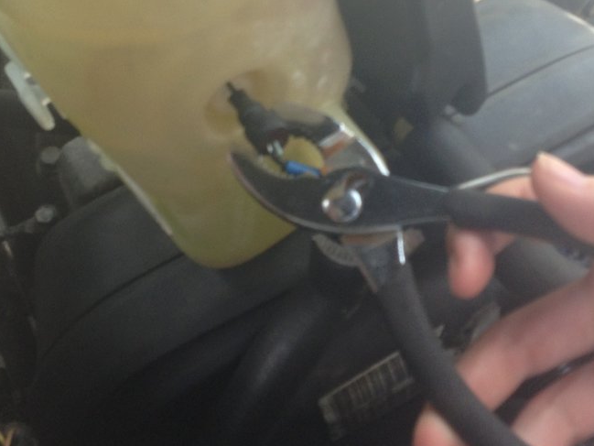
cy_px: 206
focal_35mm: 61
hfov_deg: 31.6
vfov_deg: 24.0
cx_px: 340
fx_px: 1047
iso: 64
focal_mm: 4.13
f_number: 2.4
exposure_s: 1/120
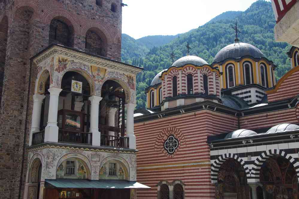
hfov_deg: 45.4
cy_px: 100
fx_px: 357
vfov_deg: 31.2
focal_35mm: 43
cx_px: 150
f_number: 10
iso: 200
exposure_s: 1/60
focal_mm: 29.4
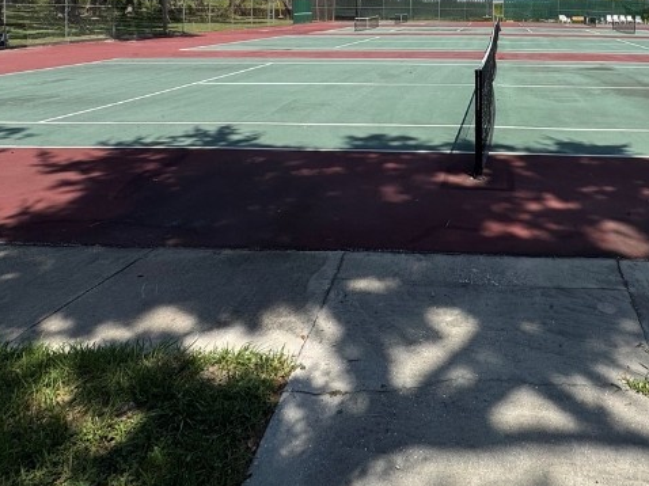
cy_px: 45
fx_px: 562
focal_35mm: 30
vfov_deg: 42.7
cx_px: 483
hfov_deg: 57.1
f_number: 2.2
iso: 50
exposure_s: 1/2985
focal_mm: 2.22
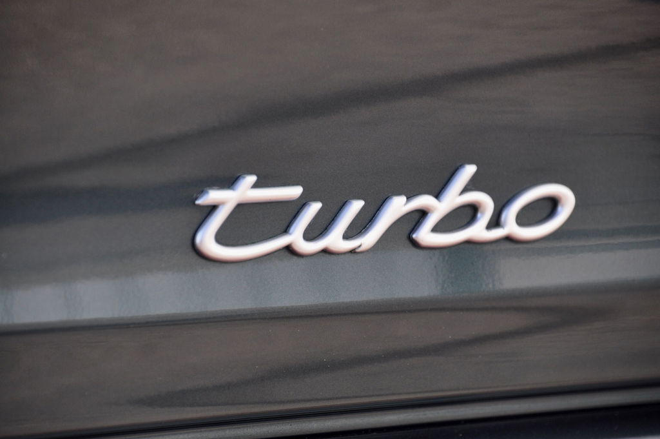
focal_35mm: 360
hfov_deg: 5.7
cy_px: 220
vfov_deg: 3.8
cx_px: 330
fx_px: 6592
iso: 500
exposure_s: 1/125
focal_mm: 240
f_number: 6.3
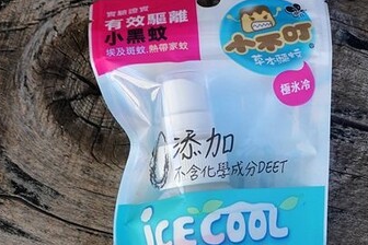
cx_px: 262
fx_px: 1216
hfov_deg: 17.1
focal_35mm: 119
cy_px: 222
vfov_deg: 11.4
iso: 125
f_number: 4
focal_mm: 17.53
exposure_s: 1/125
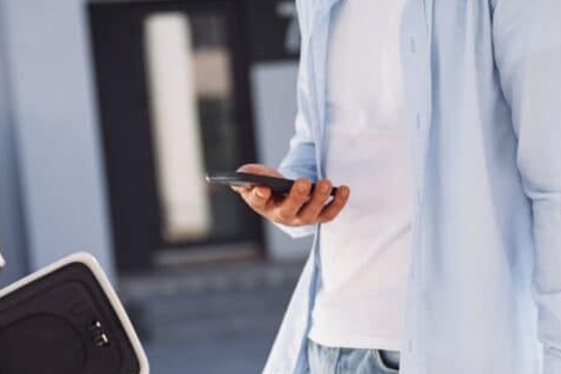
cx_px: 264
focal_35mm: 135
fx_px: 2103
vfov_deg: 10.1
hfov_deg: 15.2
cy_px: 393
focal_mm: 62
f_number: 2.8
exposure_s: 1/2500
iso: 160
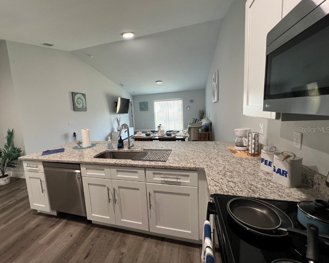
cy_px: 129
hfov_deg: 100.5
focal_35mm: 14
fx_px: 136
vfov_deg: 88.0
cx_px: 150
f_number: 1.8
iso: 125
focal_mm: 1.57
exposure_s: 1/60
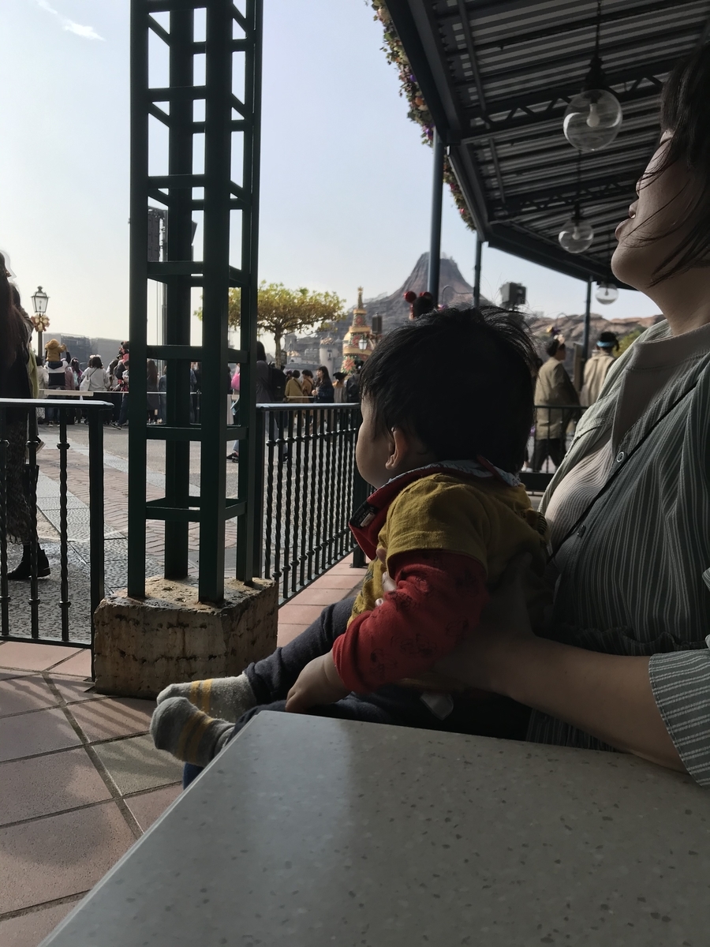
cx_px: 355
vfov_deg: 63.4
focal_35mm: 28
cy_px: 474
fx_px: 766
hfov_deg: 49.7
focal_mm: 3.99
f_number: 1.8
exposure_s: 1/1916
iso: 20
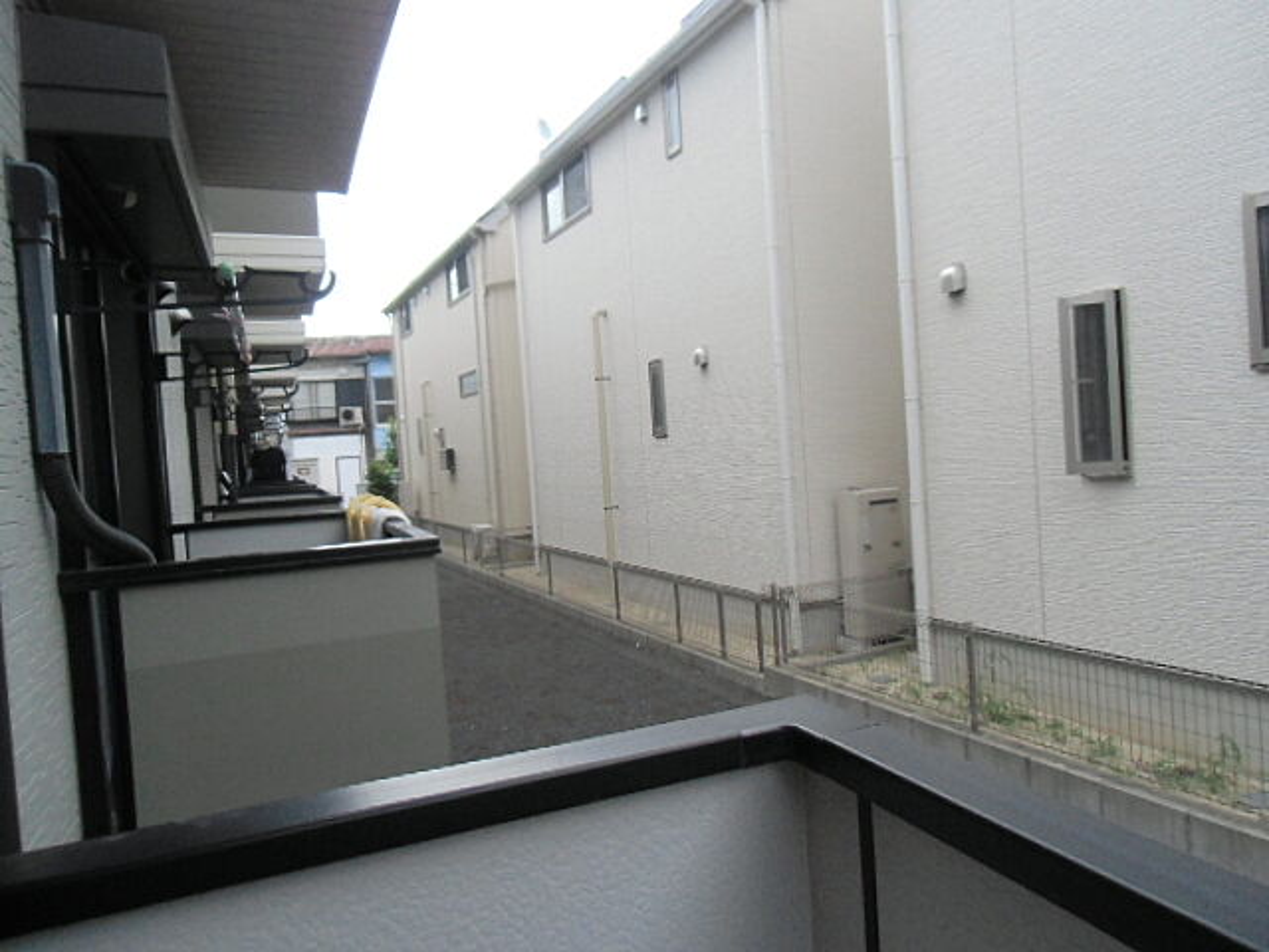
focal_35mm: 24
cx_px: 634
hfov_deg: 71.6
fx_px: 880
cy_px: 476
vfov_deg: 56.8
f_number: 3
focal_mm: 4.24
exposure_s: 1/100
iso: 200
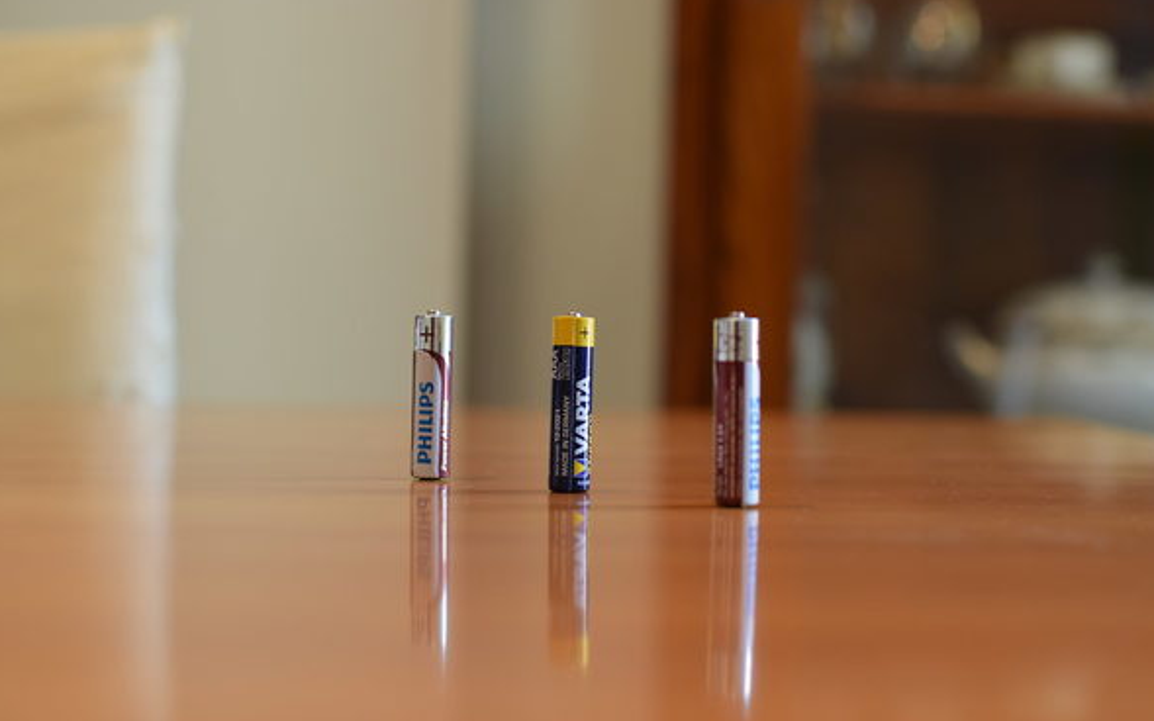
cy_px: 380
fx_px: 1714
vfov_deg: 23.7
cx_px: 576
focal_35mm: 55
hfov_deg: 37.2
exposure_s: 1/100
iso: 200
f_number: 3.2
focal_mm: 35
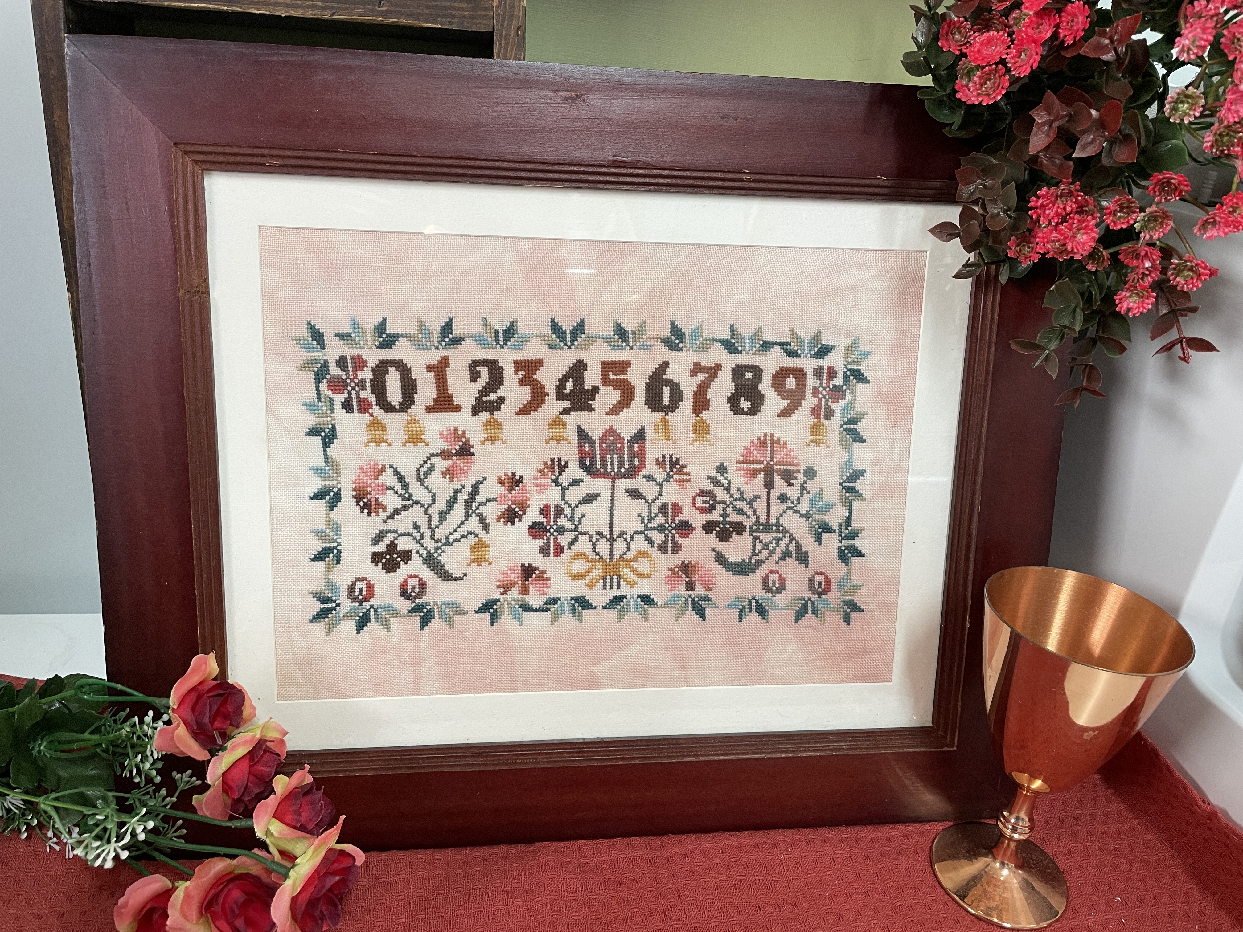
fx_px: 934
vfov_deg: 53.1
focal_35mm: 26
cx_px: 622
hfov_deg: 67.3
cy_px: 466
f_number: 1.6
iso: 125
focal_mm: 4.2
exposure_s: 1/88
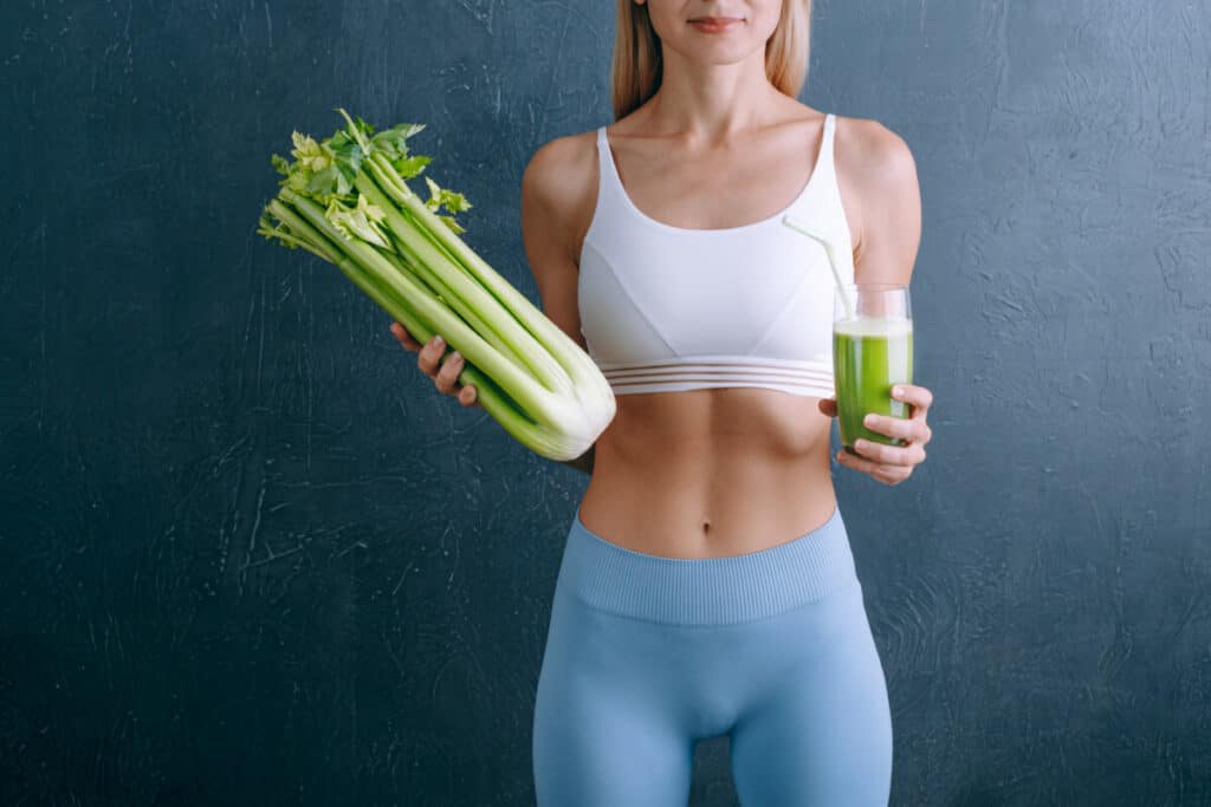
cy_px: 404
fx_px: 1783
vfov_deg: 25.5
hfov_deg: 37.5
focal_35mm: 53
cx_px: 606
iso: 200
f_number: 8
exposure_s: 1/125
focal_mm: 35
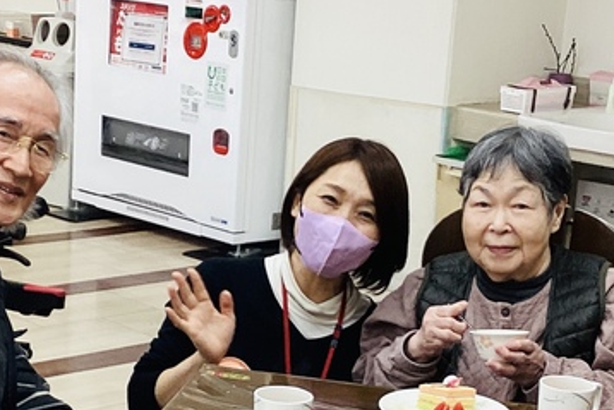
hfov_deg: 22.6
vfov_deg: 15.0
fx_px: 1536
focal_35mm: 90
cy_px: 367
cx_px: 228
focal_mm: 3.3
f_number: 2.4
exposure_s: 1/60
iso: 80
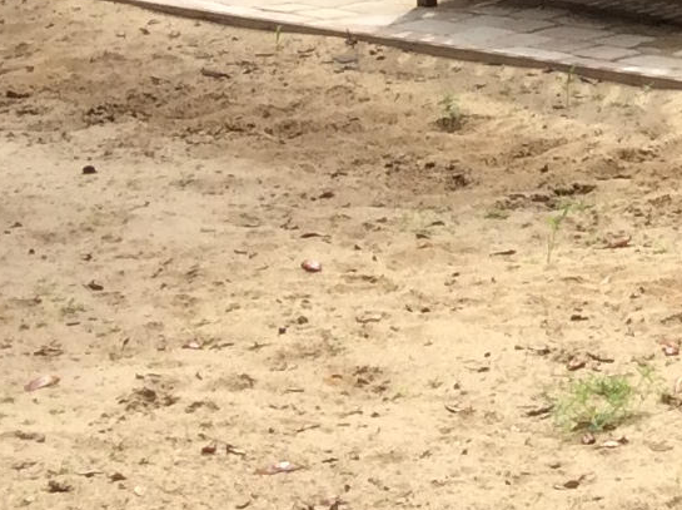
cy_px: -427
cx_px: 1215
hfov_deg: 11.7
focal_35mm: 157
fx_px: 3088
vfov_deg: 9.0
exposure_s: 1/497
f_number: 2.4
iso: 32
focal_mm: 3.3
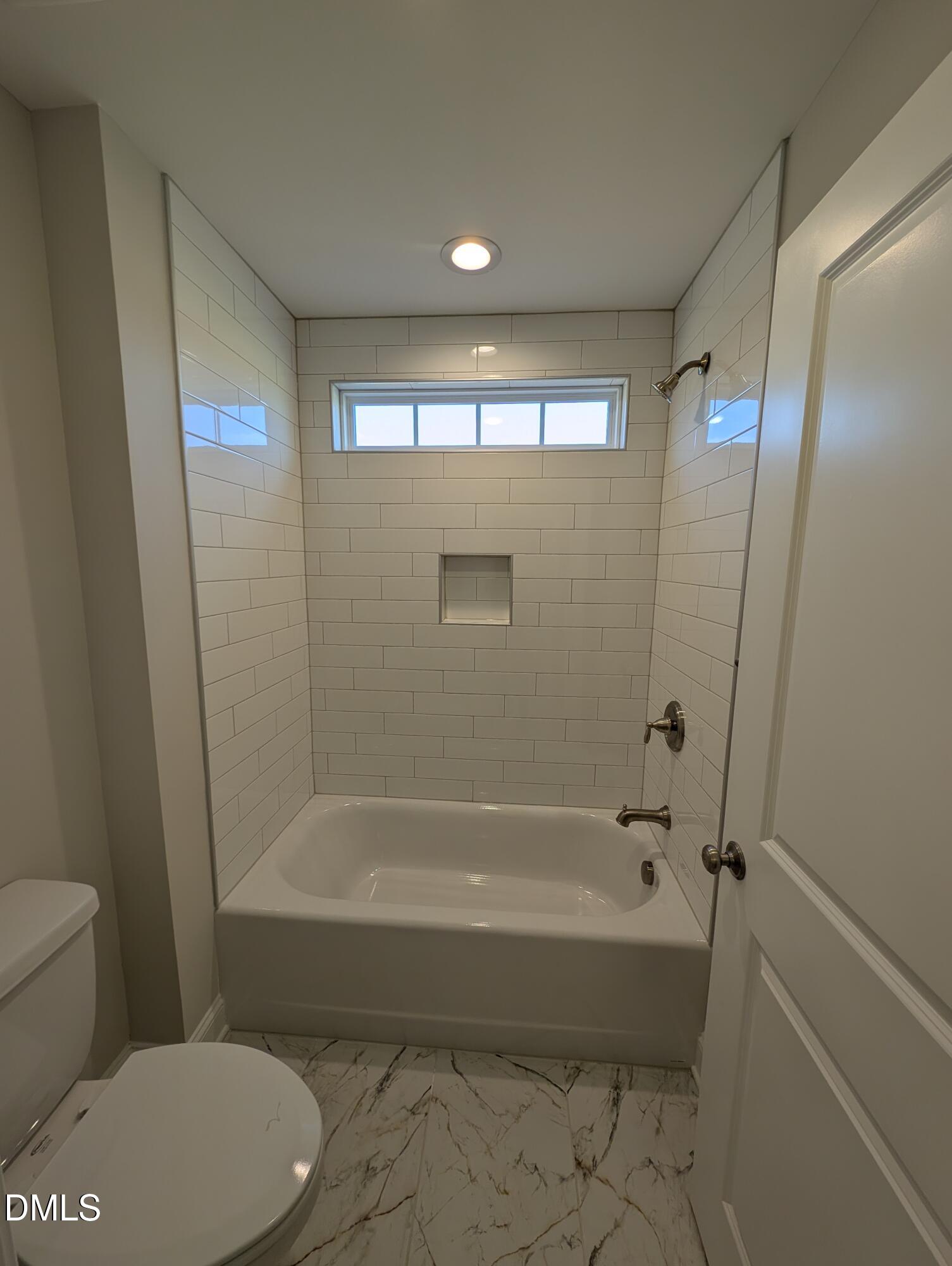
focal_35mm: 12
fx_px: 439
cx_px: 476
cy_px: 633
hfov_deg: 94.6
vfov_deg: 110.5
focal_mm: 2.23
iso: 33
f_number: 1.95
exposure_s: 1/147
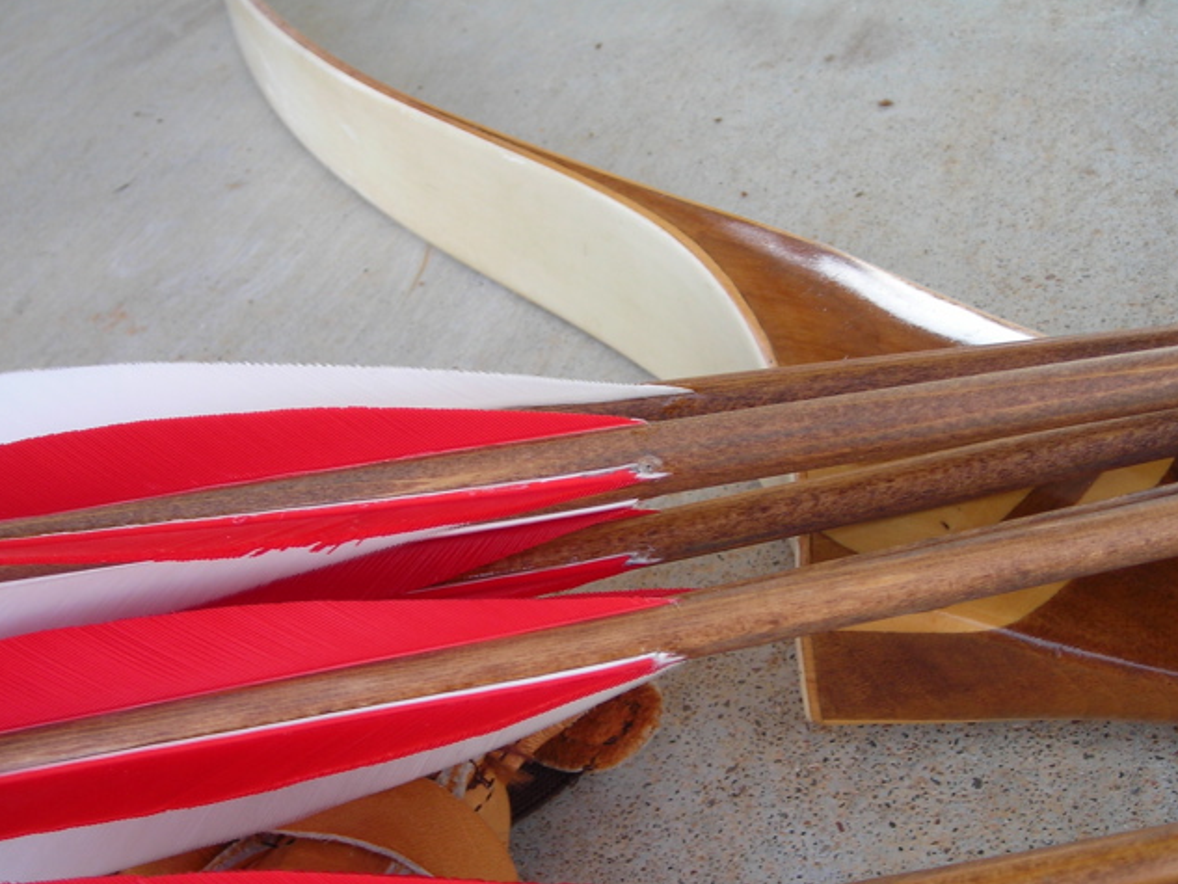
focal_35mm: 48
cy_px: 460
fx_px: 1634
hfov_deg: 39.6
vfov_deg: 30.3
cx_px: 633
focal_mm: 6.3
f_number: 3.2
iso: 50
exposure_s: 1/83.1
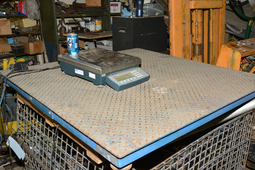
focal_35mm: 38
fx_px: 266
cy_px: 85
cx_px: 128
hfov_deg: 51.3
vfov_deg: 35.5
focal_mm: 25
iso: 800
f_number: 7.1
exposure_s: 1/60
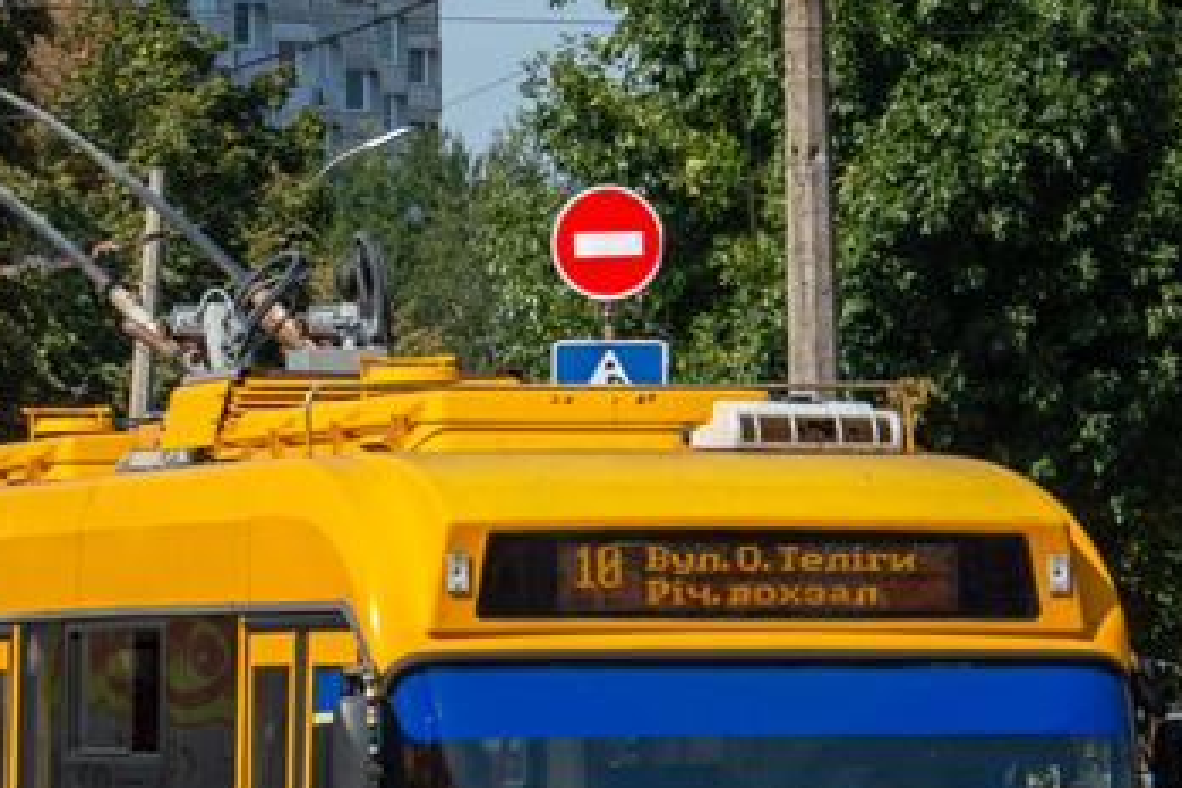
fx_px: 8142
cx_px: 686
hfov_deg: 8.3
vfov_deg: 5.5
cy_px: 292
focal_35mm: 248
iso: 100
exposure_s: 1/800
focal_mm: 48
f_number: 8
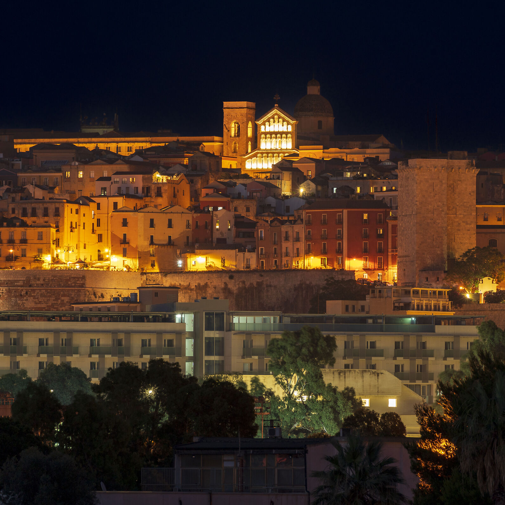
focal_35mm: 511
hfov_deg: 3.4
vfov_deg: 3.4
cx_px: 309
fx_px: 8434
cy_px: 252
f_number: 11
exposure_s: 15
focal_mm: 400
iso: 100
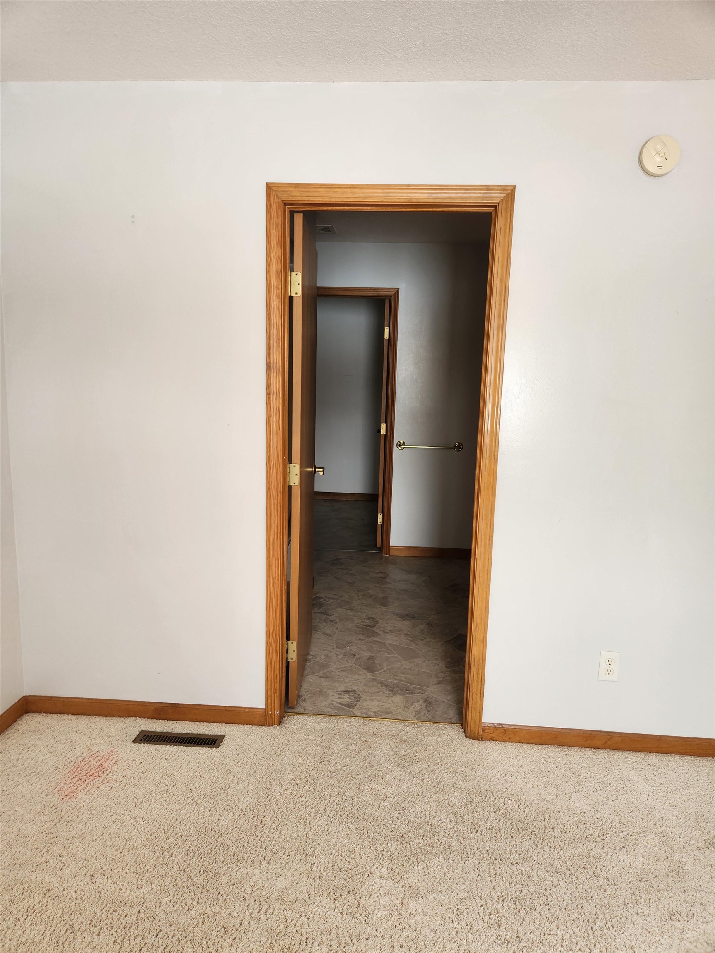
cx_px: 358
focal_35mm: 23
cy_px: 476
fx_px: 633
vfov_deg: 73.9
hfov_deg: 58.9
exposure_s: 1/120
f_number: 1.8
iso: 80
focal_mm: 5.4
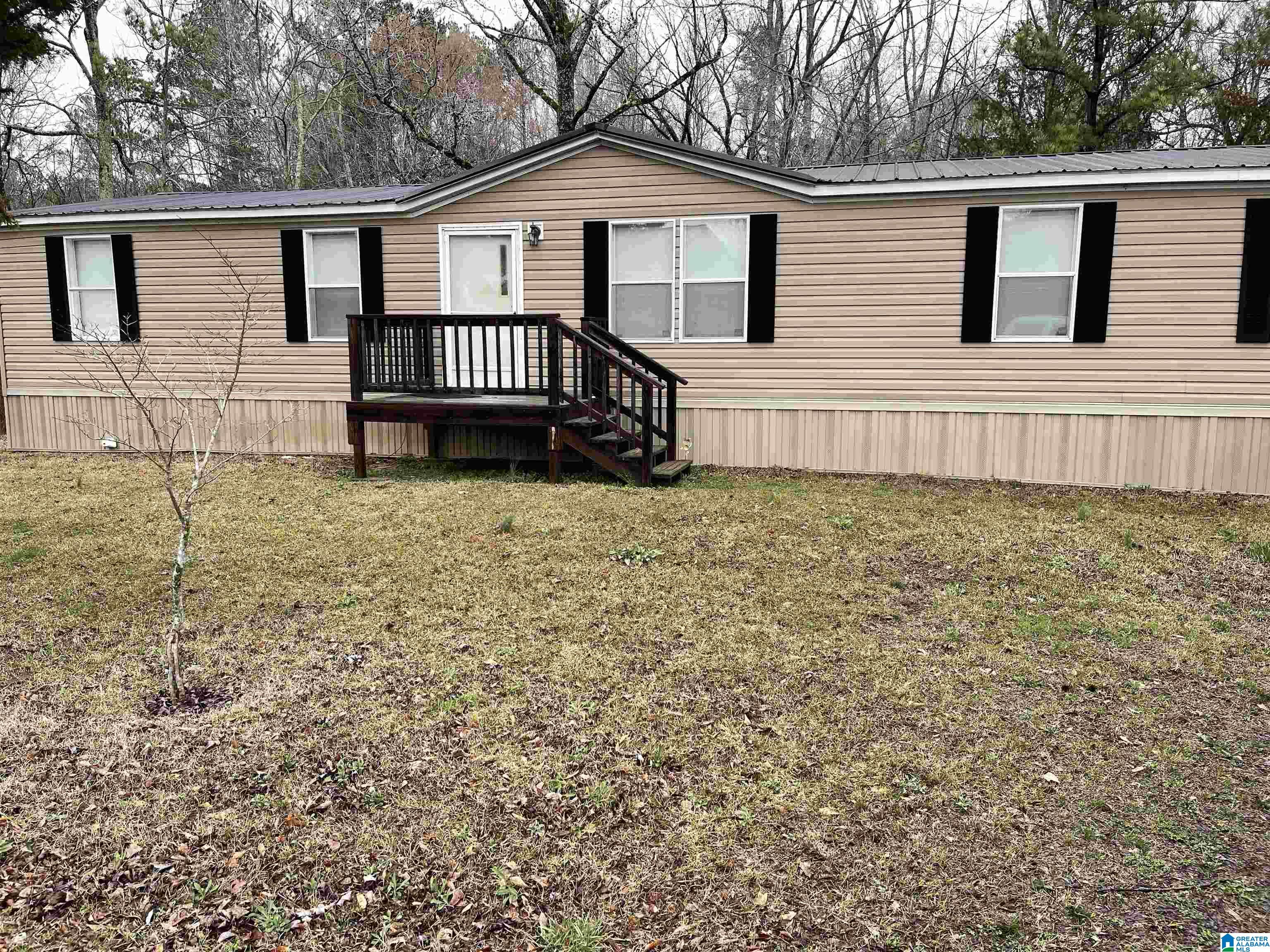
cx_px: 635
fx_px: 954
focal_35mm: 26
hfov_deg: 67.3
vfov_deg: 53.1
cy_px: 476
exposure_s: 1/490
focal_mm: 5.1
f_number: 1.6
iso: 32
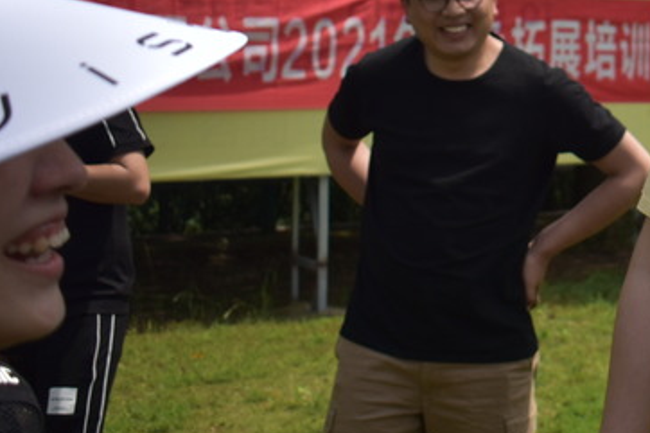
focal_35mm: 95
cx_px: 880
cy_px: 66
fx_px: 1721
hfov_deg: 19.5
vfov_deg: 14.2
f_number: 3.8
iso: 100
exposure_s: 1/1600
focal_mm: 23
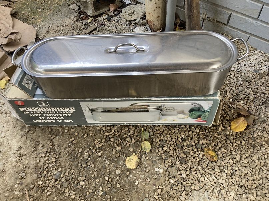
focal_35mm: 28
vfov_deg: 49.7
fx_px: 218
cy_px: 100
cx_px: 134
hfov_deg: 63.5
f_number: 1.8
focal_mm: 3.99
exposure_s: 1/78
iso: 80
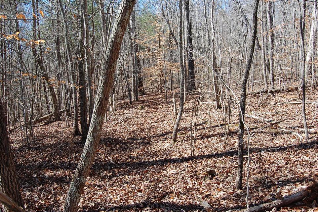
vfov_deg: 43.5
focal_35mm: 30
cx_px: 159
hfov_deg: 62.0
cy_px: 106
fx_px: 265
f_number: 7.1
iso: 200
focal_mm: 20
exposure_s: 1/200
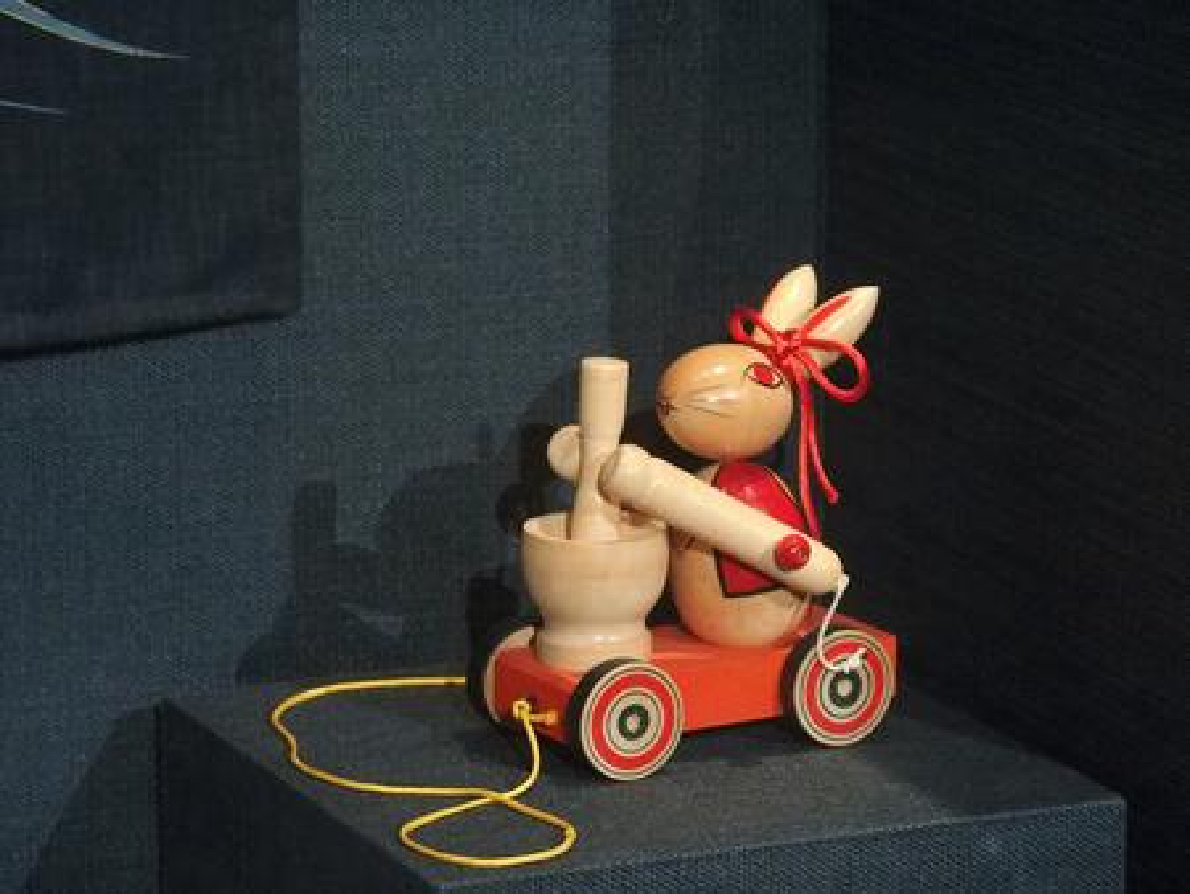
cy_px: 447
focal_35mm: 136
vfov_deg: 10.9
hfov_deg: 14.5
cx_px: 595
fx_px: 4678
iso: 1600
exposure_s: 1/20
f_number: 2.8
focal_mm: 28.8
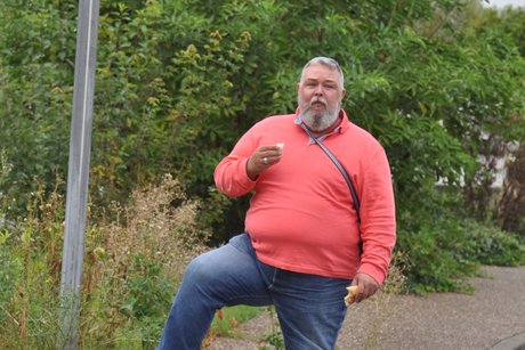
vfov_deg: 12.2
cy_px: 175
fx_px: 1641
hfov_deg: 18.2
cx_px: 262
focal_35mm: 112
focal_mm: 75
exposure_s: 1/250
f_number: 4.8
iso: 560
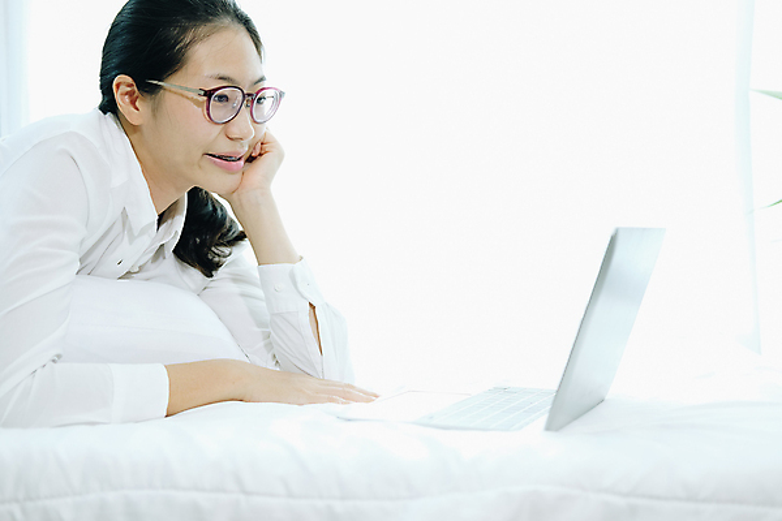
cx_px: 391
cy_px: 260
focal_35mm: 53
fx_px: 1151
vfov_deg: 25.5
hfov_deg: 37.5
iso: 200
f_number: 2
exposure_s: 1/180
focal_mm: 35
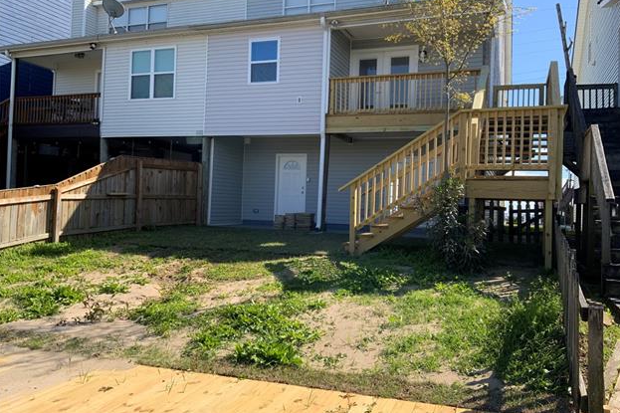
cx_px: 314
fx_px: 534
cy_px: 194
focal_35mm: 31
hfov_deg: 60.3
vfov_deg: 42.3
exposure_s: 1/1076
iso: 16
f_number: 1.8
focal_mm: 3
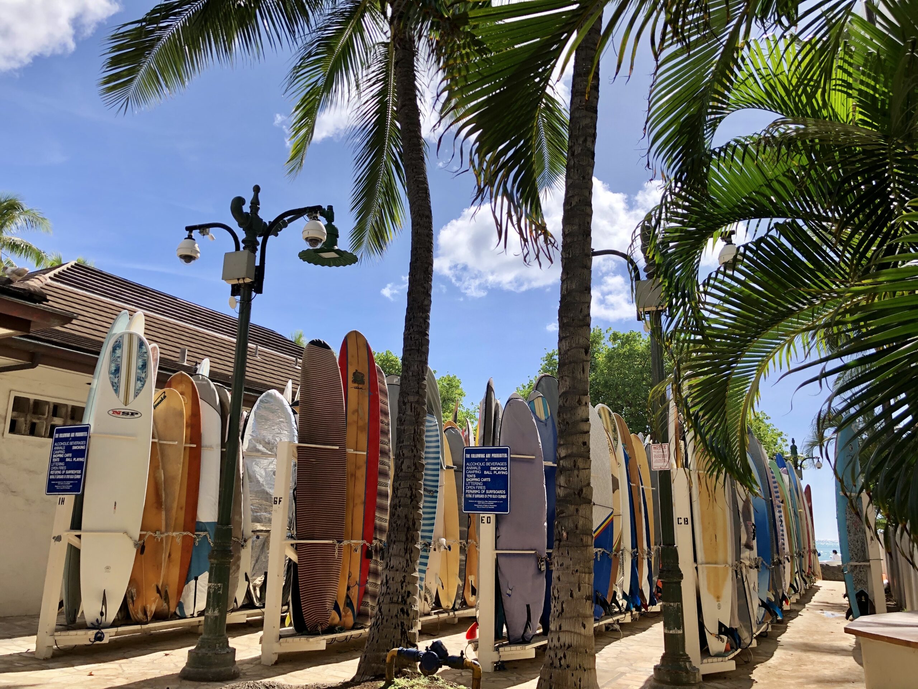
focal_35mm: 28
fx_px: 743
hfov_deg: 63.4
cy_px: 344
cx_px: 459
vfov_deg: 49.7
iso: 20
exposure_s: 1/1215
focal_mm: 4
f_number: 1.8
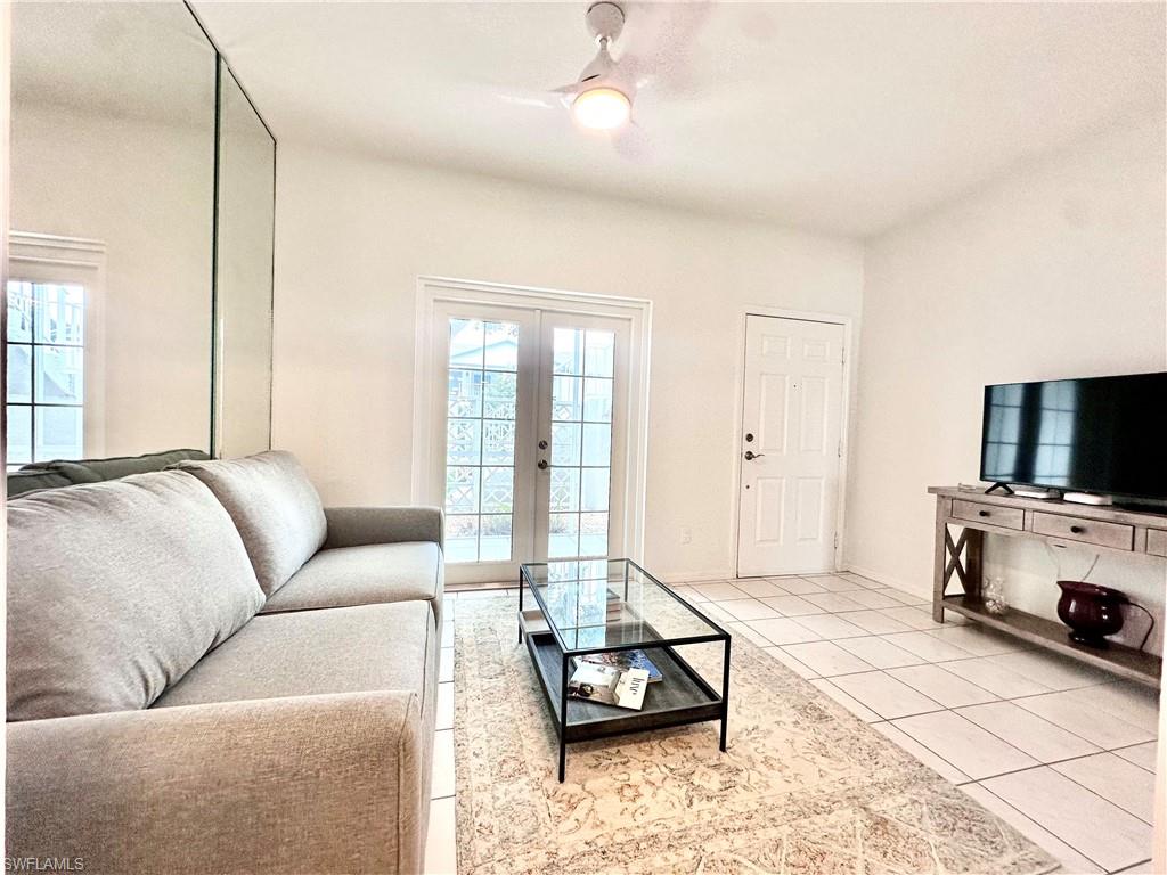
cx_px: 584
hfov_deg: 102.1
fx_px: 472
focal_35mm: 14
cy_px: 438
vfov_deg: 85.7
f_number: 2.2
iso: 125
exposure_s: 1/120
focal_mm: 2.22
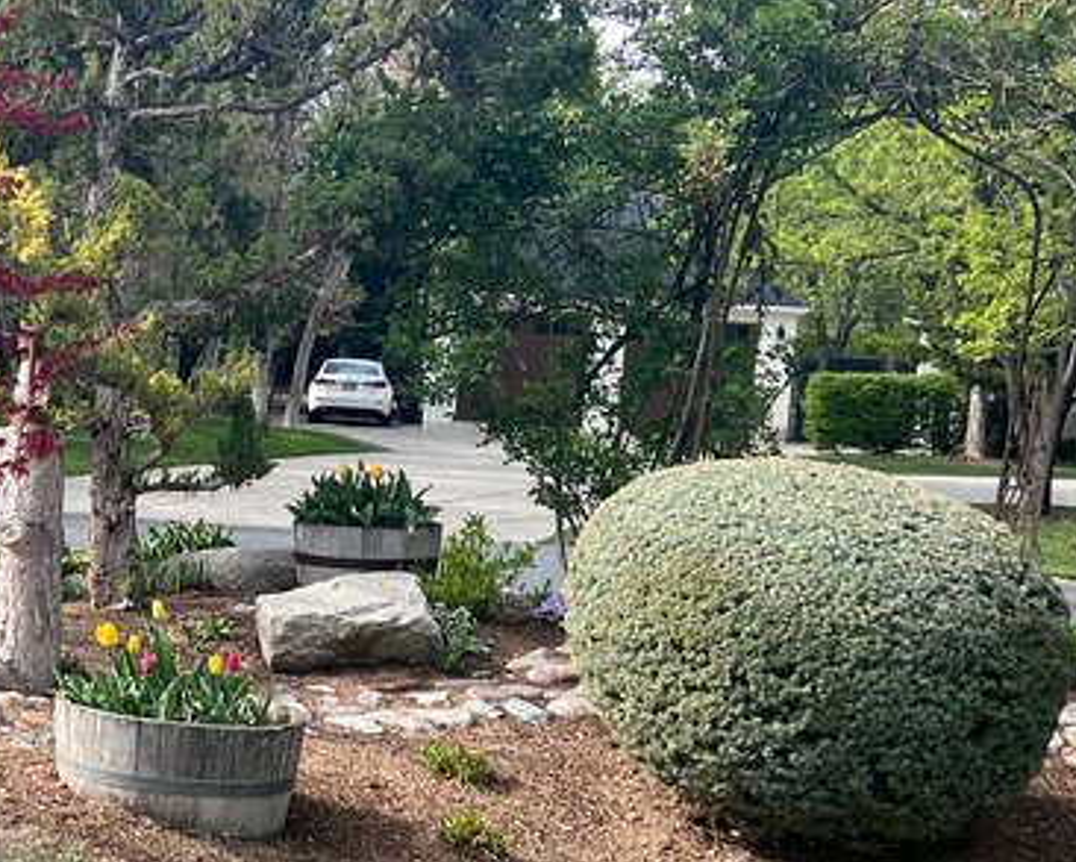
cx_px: 6
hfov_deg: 25.5
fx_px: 2262
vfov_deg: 21.5
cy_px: 512
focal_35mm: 71
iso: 50
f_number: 1.5
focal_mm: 5.7
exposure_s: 1/1311
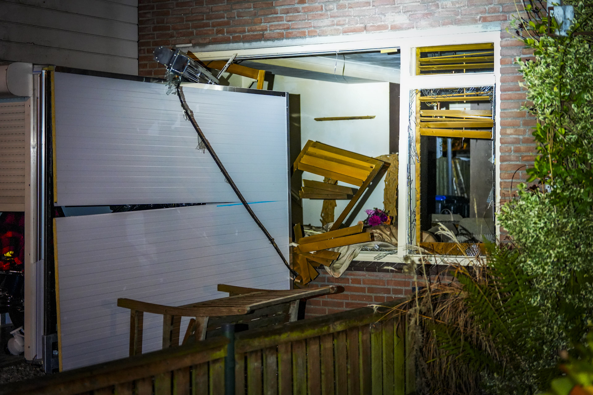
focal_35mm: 70
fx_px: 1153
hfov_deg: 28.8
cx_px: 296
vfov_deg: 19.5
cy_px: 198
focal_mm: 70
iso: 8000
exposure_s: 1/50
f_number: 2.8
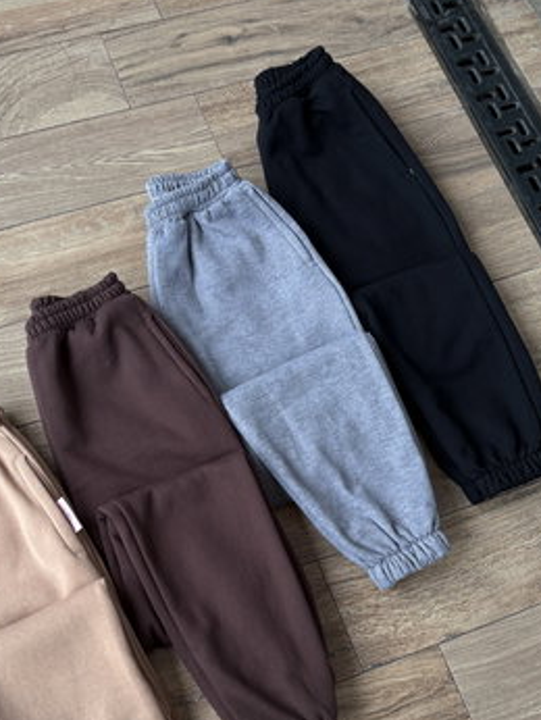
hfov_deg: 35.9
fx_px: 833
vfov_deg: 45.9
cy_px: 490
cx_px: 221
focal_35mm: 40
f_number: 1.6
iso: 64
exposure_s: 1/122
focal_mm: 5.96
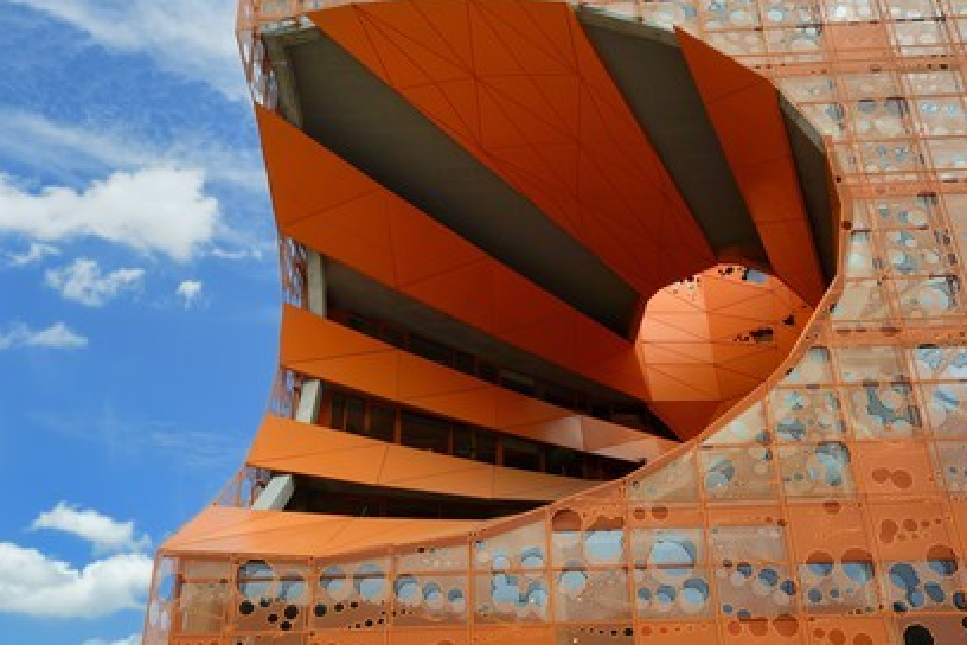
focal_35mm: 36
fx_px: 967
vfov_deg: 36.9
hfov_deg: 53.1
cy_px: 322
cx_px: 491
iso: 400
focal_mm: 35
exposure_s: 1/200
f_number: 14
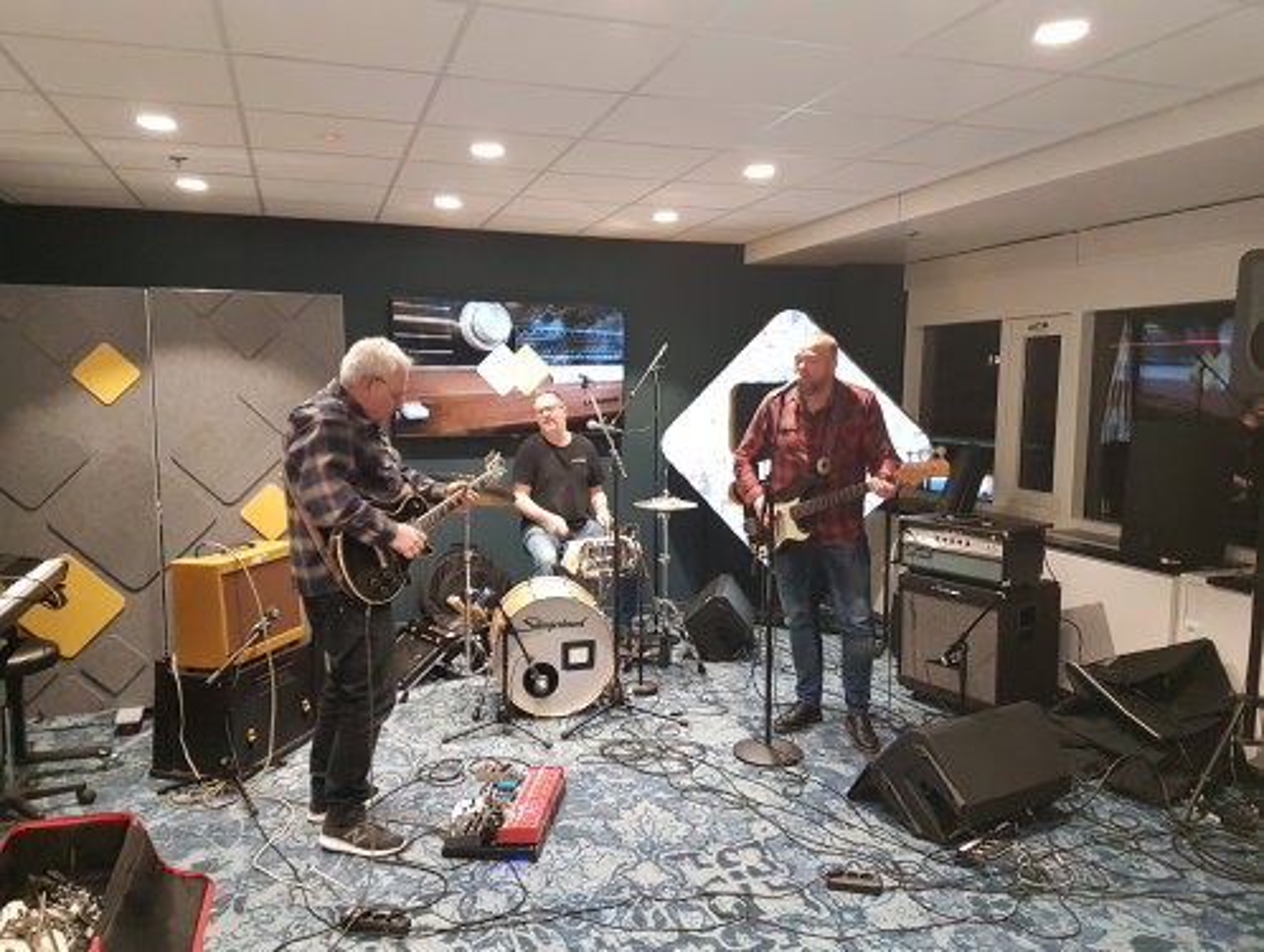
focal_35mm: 26
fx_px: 951
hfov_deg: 67.2
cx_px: 632
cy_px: 476
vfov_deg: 53.2
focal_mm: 4.2
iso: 200
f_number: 1.7
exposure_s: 1/14
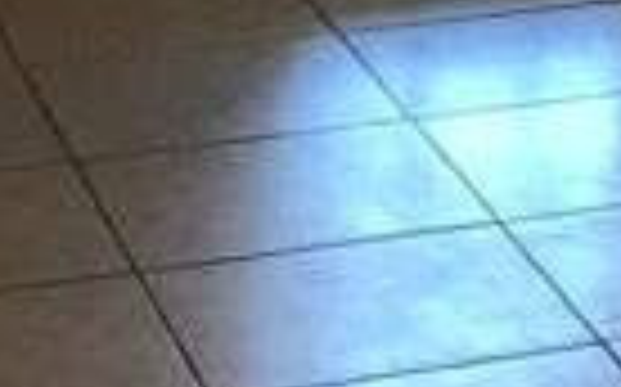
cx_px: 1282
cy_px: -765
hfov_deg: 8.9
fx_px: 3720
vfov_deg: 5.6
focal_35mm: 220
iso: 32
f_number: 1.8
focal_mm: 3.99
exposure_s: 1/30
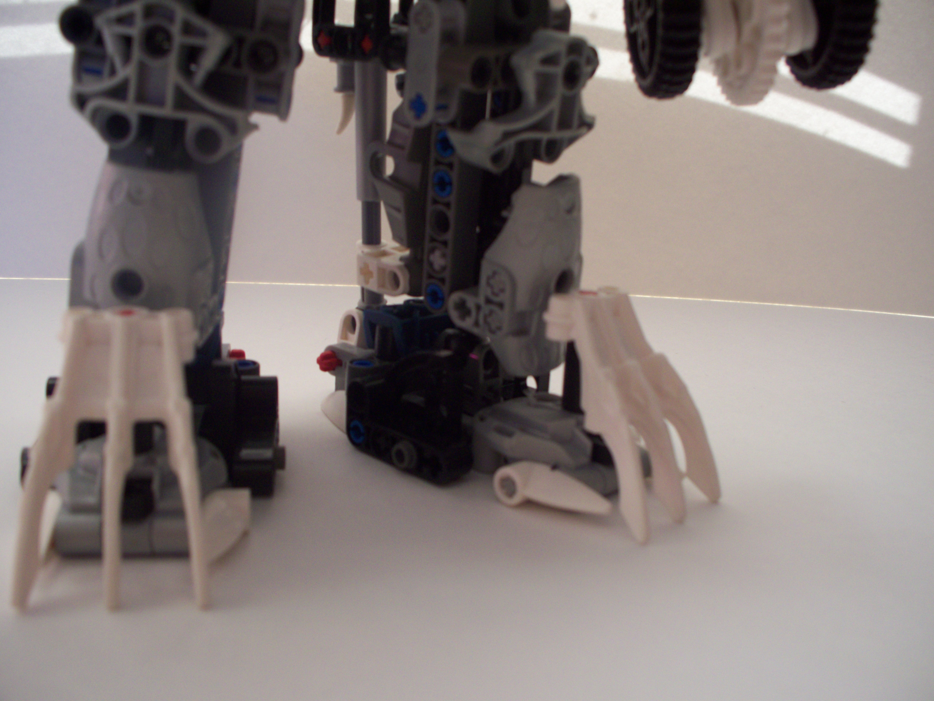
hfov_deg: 52.6
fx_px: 944
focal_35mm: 35
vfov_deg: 40.7
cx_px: 467
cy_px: 350
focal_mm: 7.54
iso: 160
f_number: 2.8
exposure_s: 1/30
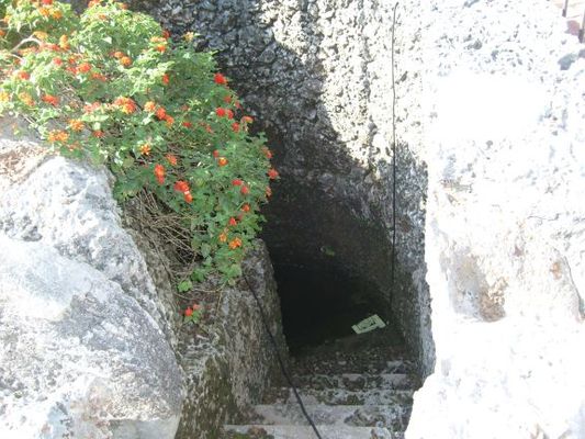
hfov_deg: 52.6
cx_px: 292
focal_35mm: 35
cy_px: 220
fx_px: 592
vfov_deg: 40.7
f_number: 2.8
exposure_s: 1/250
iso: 80
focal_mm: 5.8
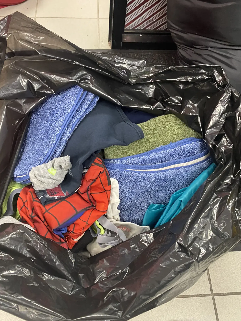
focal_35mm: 28
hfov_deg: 49.7
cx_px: 114
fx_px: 260
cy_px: 155
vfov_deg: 63.4
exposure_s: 1/40
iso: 400
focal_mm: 4.25
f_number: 1.8
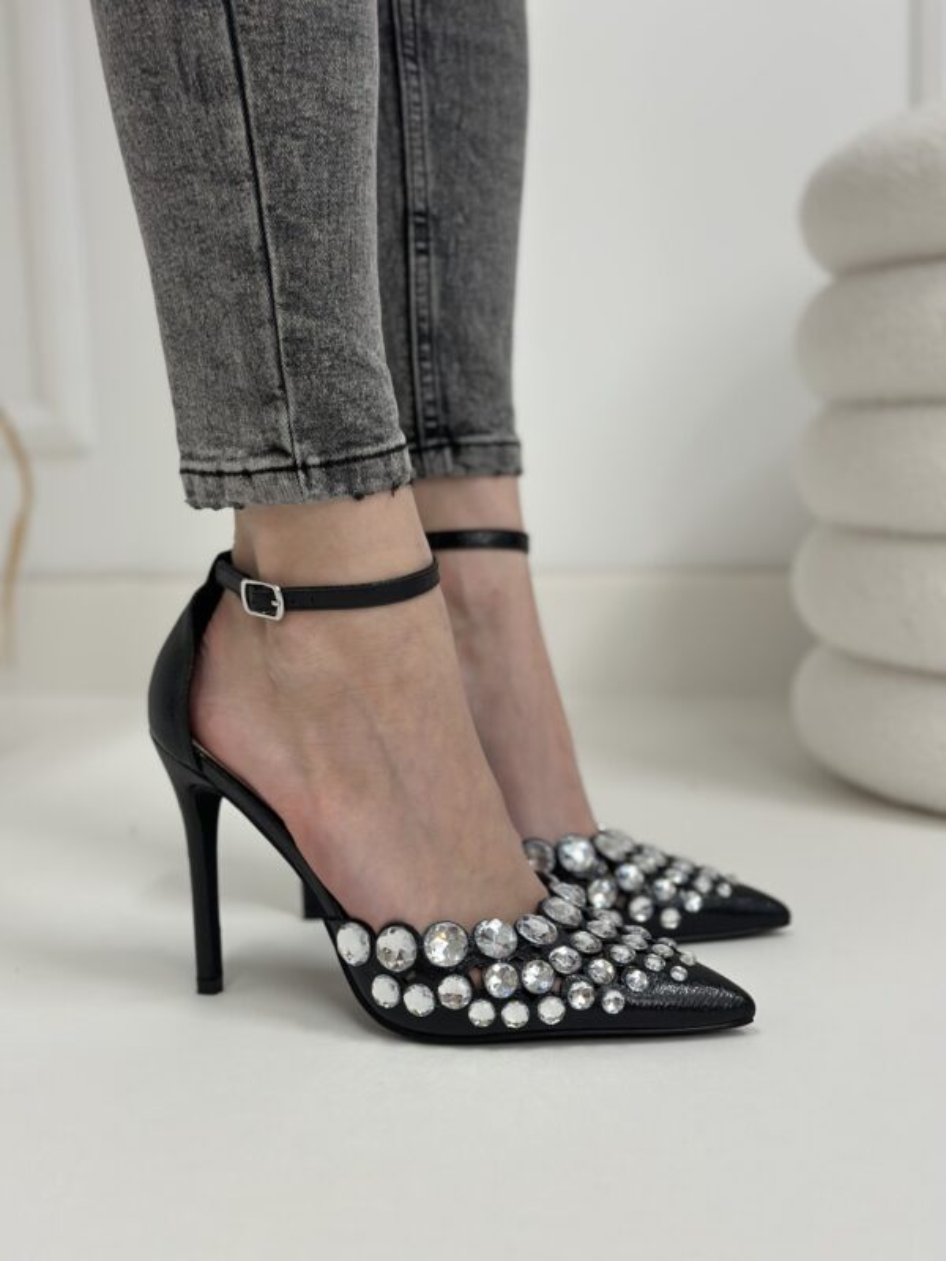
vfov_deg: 39.7
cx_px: 473
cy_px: 630
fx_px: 1749
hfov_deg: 30.3
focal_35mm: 48
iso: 125
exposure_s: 1/100
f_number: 1.78
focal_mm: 6.86
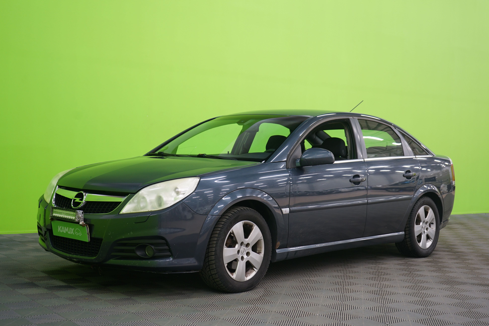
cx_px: 244
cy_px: 163
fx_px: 666
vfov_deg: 27.5
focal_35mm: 49
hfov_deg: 40.3
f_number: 4.5
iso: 400
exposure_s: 1/6
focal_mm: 49
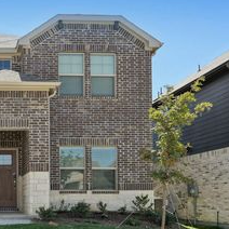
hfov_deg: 35.4
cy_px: 98
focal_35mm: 42
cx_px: -10
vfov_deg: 39.9
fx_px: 314
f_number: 8
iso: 400
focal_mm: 21
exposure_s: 1/640
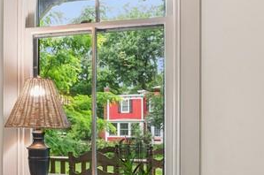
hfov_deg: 35.7
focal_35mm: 51
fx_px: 374
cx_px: 9
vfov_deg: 25.5
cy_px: 160
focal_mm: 14
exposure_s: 1/1.67
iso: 200
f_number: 11
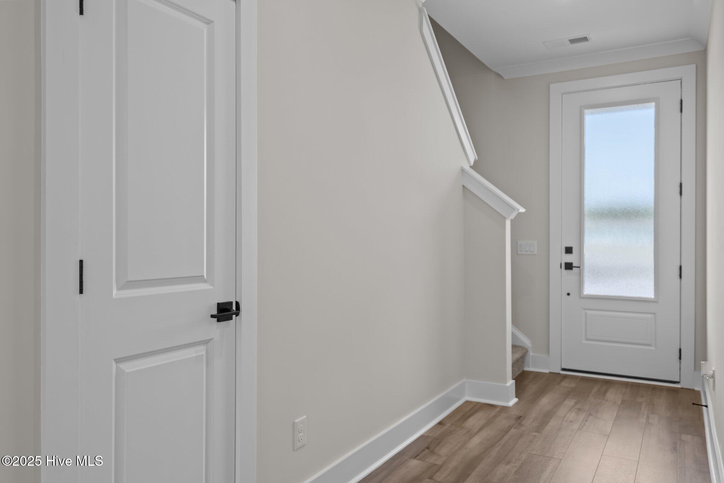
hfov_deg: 67.4
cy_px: 242
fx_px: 543
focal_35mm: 27
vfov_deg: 47.9
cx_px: 362
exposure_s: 1/8
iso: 200
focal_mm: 27
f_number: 4
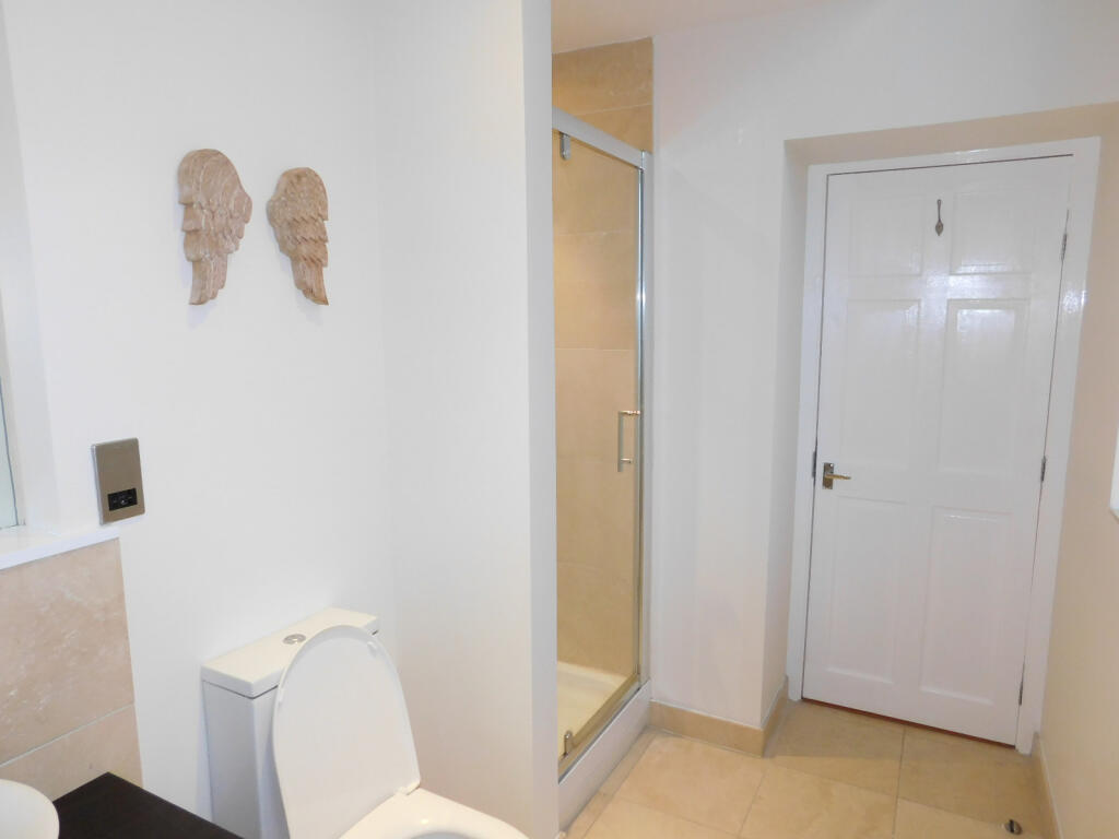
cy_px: 420
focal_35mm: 23
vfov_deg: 58.9
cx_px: 560
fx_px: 744
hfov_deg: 73.9
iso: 280
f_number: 3
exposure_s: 1/30
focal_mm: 4
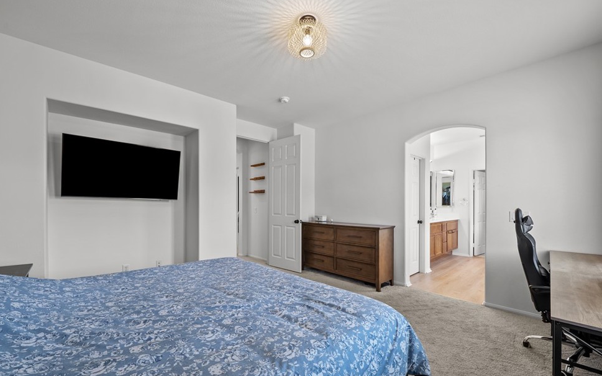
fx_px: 230
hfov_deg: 105.3
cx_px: 294
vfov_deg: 78.4
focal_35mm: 14
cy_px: 206
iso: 320
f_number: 9
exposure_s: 1/1.67
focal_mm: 13
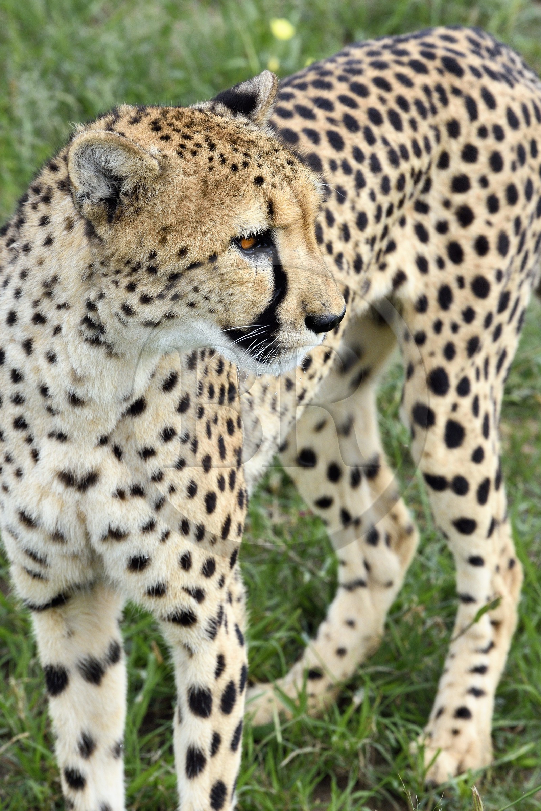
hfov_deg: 6.9
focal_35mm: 200
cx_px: 270
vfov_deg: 10.3
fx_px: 4508
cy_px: 406
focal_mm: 200
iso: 800
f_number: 10
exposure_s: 1/800
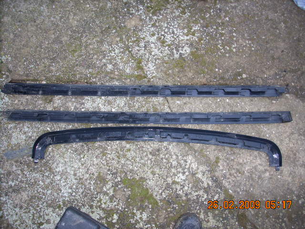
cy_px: 114
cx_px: 152
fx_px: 326
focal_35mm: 37
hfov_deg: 50.1
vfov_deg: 38.7
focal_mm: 6.2
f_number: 2.8
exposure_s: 1/30
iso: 100
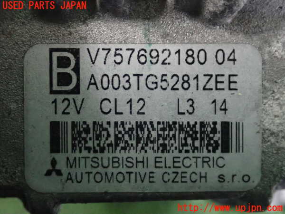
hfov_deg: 36.2
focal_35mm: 53
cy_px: 107
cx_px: 142
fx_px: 436
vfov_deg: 27.5
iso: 3200
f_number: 3.4
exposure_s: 1/50
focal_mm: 9.61
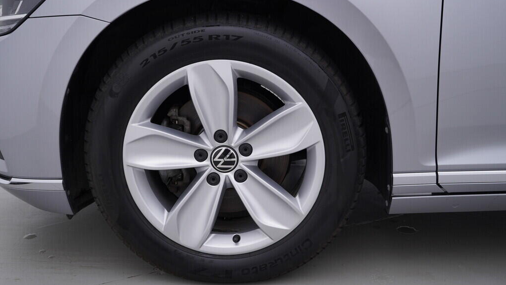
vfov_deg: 31.2
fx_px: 510
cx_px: 254
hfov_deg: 52.8
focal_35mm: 38
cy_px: 151
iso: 125
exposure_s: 1/80
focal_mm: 24
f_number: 4
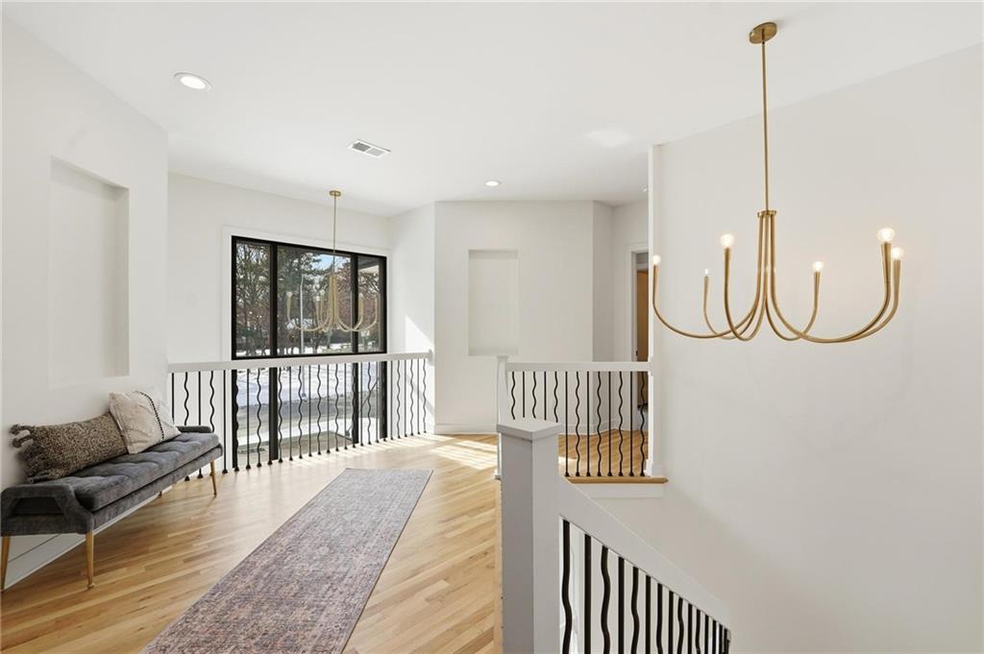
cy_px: 327
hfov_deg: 104.3
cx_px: 492
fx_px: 382
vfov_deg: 81.1
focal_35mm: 14
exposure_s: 1/160
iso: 100
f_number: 7.1
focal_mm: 14
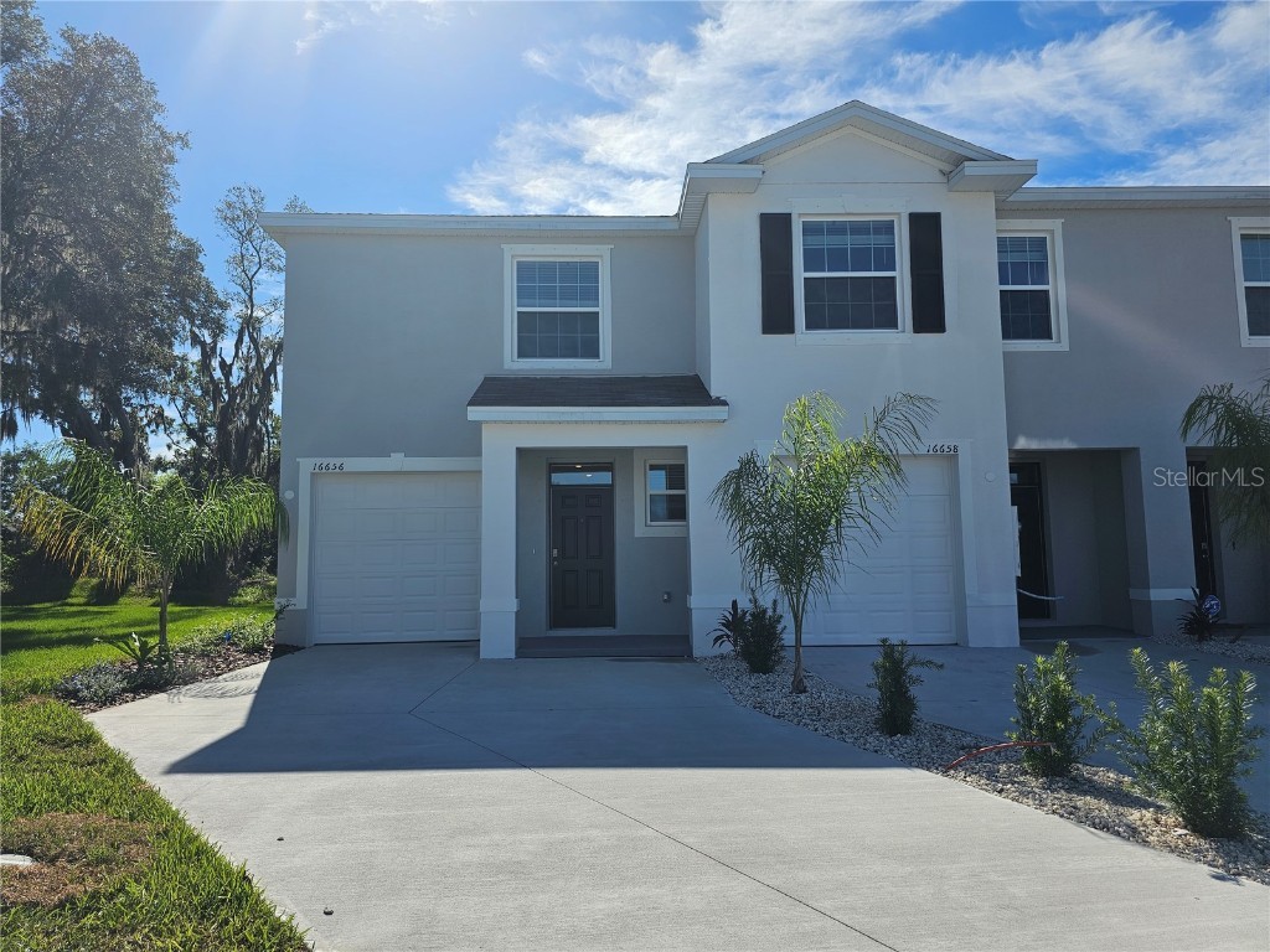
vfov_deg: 58.9
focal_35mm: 23
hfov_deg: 73.9
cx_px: 635
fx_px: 844
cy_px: 476
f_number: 1.7
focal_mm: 6.3
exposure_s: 1/1576
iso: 12
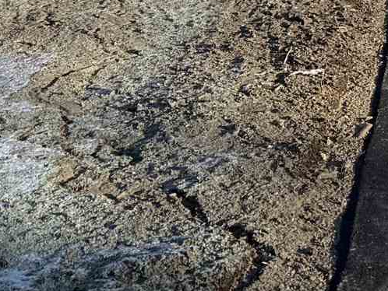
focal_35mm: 148
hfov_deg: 13.1
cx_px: 422
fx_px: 1660
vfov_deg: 8.4
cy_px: -585
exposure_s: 1/3425
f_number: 1.78
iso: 80
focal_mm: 6.76
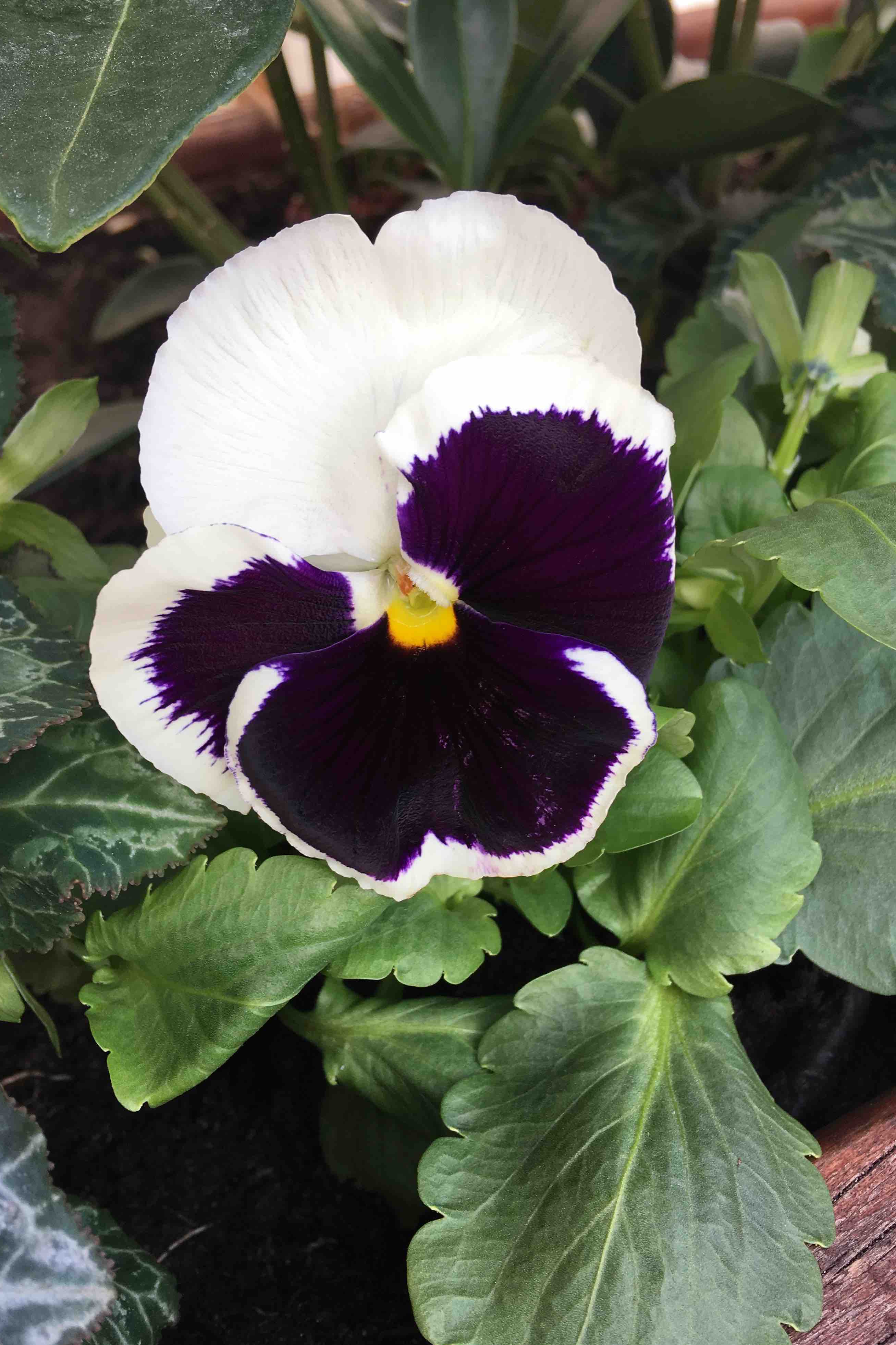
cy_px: 658
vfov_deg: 60.3
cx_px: 455
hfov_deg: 42.3
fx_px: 1157
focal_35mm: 31
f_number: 2.2
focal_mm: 4.15
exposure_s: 1/128
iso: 25
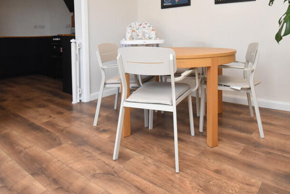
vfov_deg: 47.9
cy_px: 34
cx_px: 183
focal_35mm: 25
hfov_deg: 70.2
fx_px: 201
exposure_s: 1/60
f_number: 10
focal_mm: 10
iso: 1600
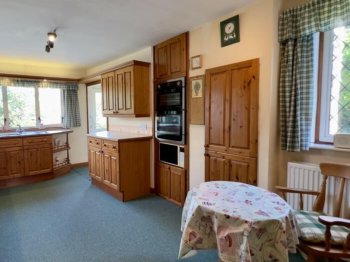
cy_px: 126
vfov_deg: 68.6
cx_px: 140
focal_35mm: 19
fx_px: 192
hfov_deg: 83.6
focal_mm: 1.57
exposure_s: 1/100
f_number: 1.8
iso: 160
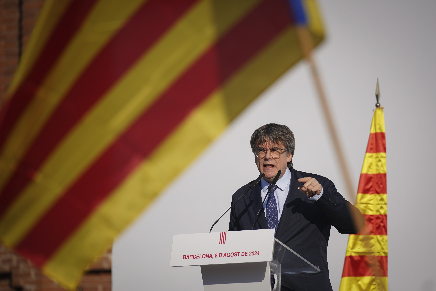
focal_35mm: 200
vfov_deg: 6.9
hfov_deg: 10.3
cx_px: 218
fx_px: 2422
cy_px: 146
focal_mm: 200
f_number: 2.8
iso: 100
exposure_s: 1/3200
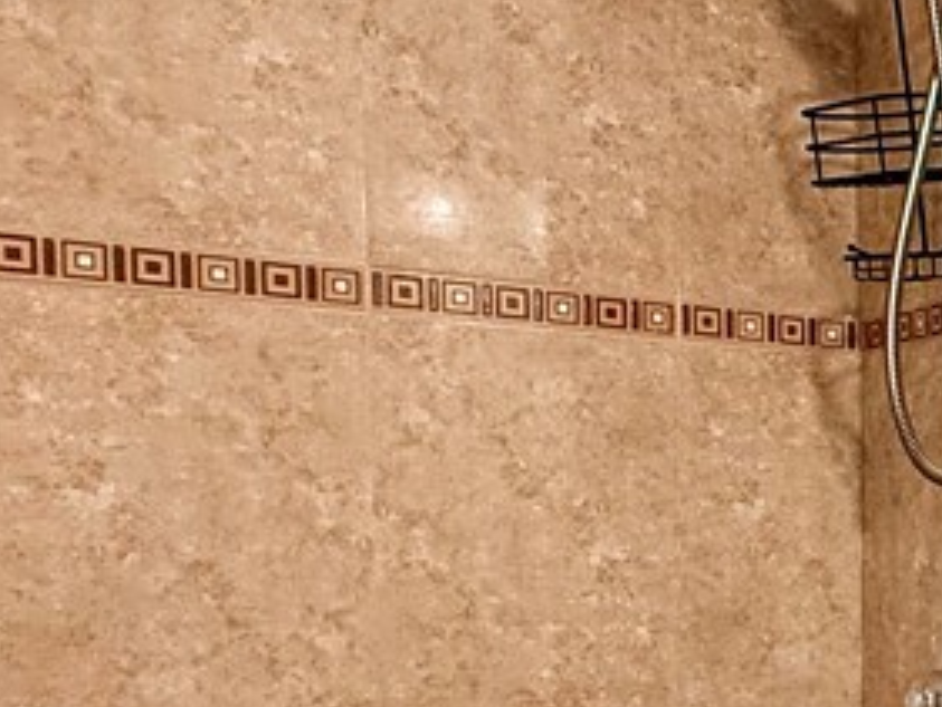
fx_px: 1388
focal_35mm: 51
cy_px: 610
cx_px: 1361
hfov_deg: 27.6
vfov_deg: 27.7
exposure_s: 1/120
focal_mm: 2.22
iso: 200
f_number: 2.2
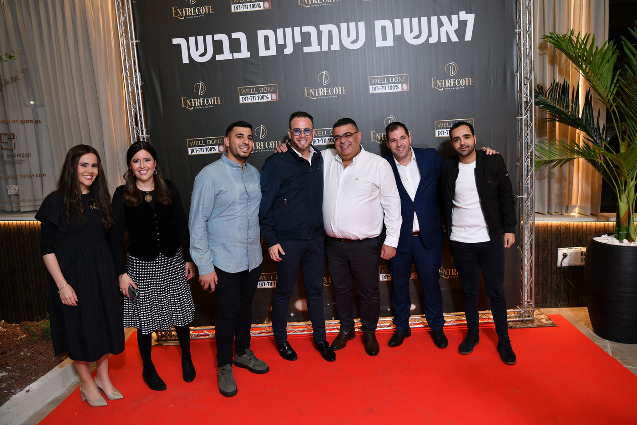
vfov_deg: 53.1
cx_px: 318
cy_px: 212
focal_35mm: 24
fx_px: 425
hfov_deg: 73.8
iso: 640
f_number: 3.5
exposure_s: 1/250
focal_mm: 24
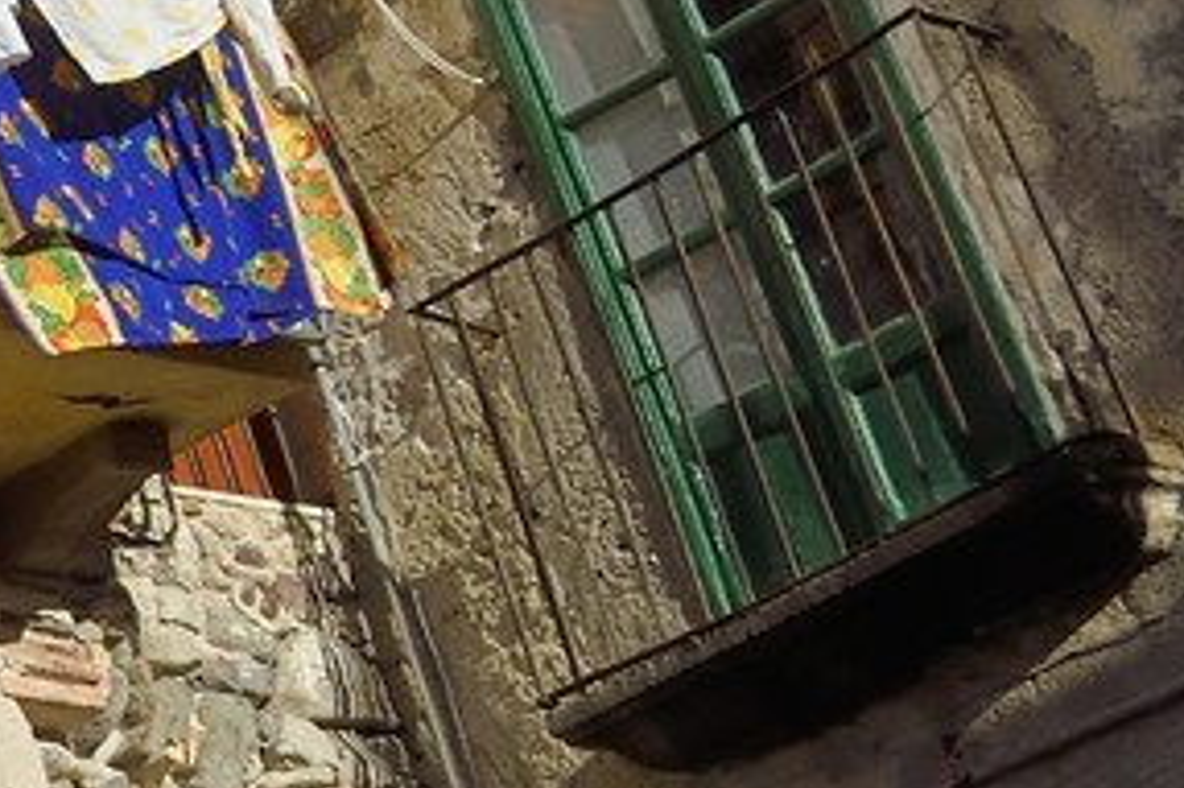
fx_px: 4404
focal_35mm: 134
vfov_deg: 10.1
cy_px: -87
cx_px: -2096
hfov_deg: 11.2
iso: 640
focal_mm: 24
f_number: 14
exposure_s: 1/640
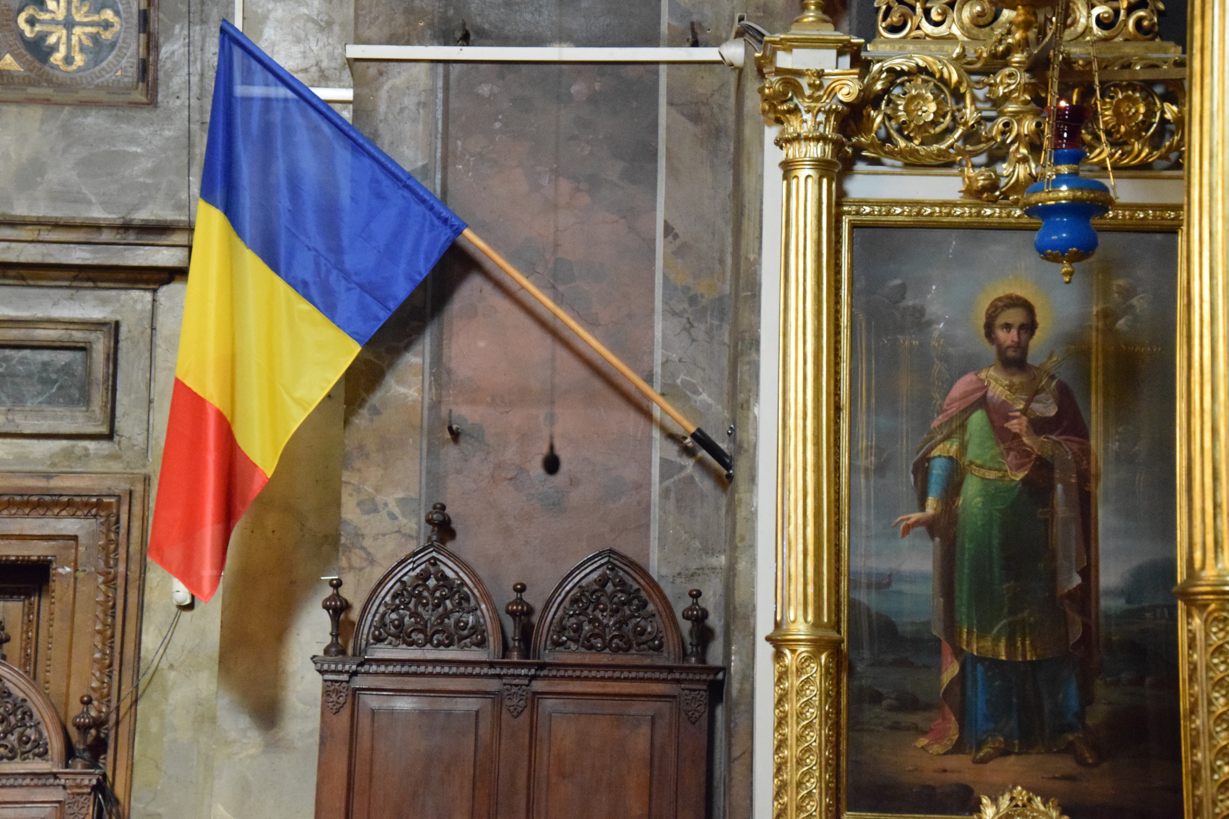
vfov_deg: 17.5
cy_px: 410
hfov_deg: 26.0
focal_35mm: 78
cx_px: 614
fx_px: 2663
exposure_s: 1/80
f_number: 5
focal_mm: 52
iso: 8000
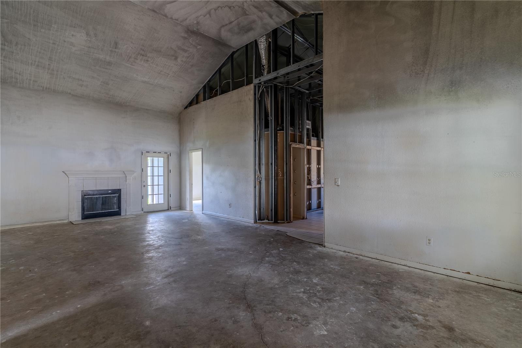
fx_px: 246
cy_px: 174
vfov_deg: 70.4
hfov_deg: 93.3
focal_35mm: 17
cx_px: 261
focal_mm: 17
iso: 100
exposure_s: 1/40
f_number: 8
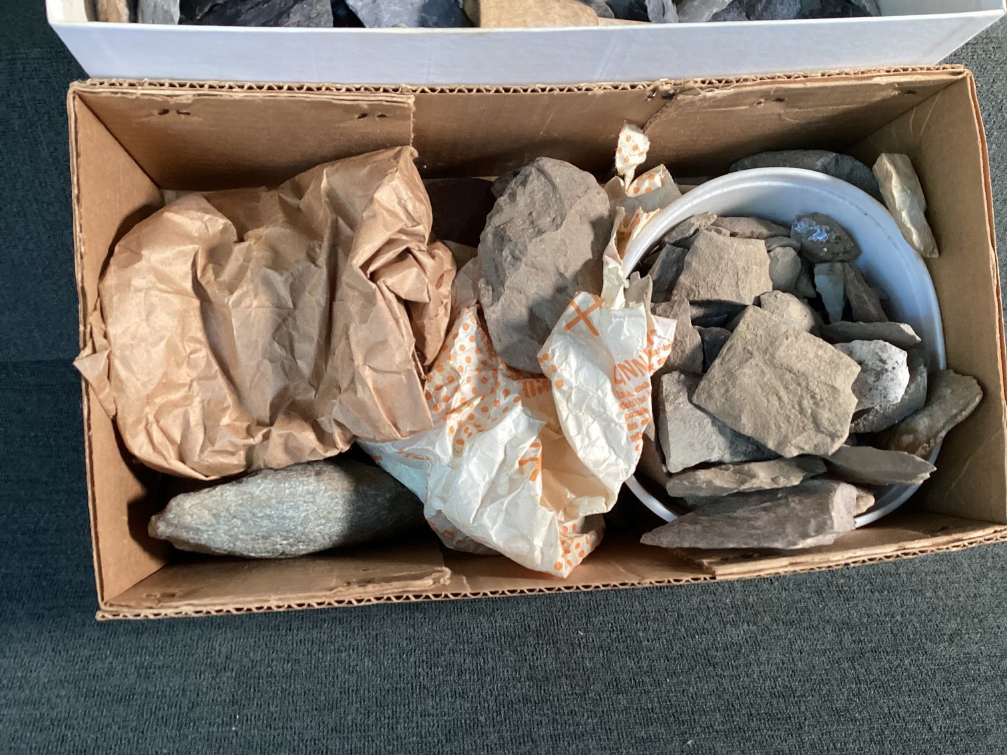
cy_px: 378
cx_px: 504
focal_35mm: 31
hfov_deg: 58.3
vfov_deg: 45.4
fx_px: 902
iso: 200
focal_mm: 3.3
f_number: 2.4
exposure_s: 1/60
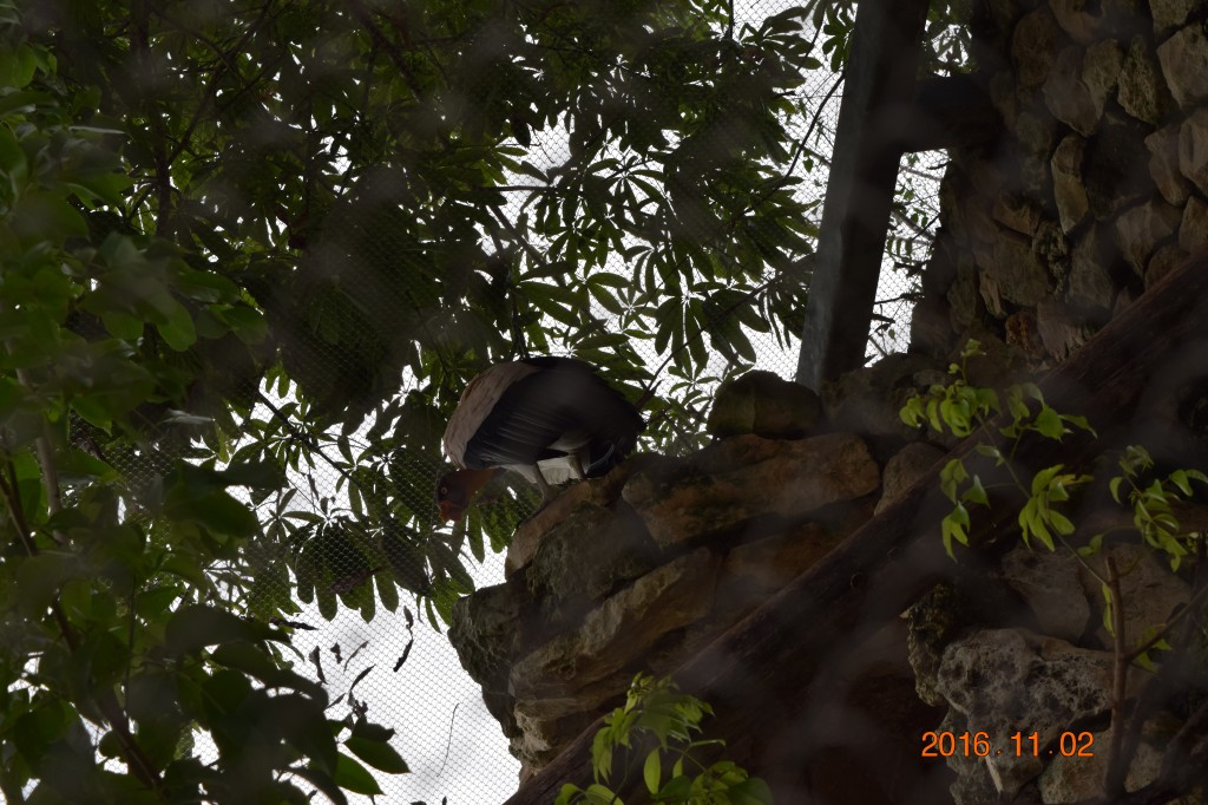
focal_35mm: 82
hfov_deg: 24.6
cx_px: 604
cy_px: 402
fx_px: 2767
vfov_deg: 16.5
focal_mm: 55
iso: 200
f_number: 9
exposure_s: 1/320
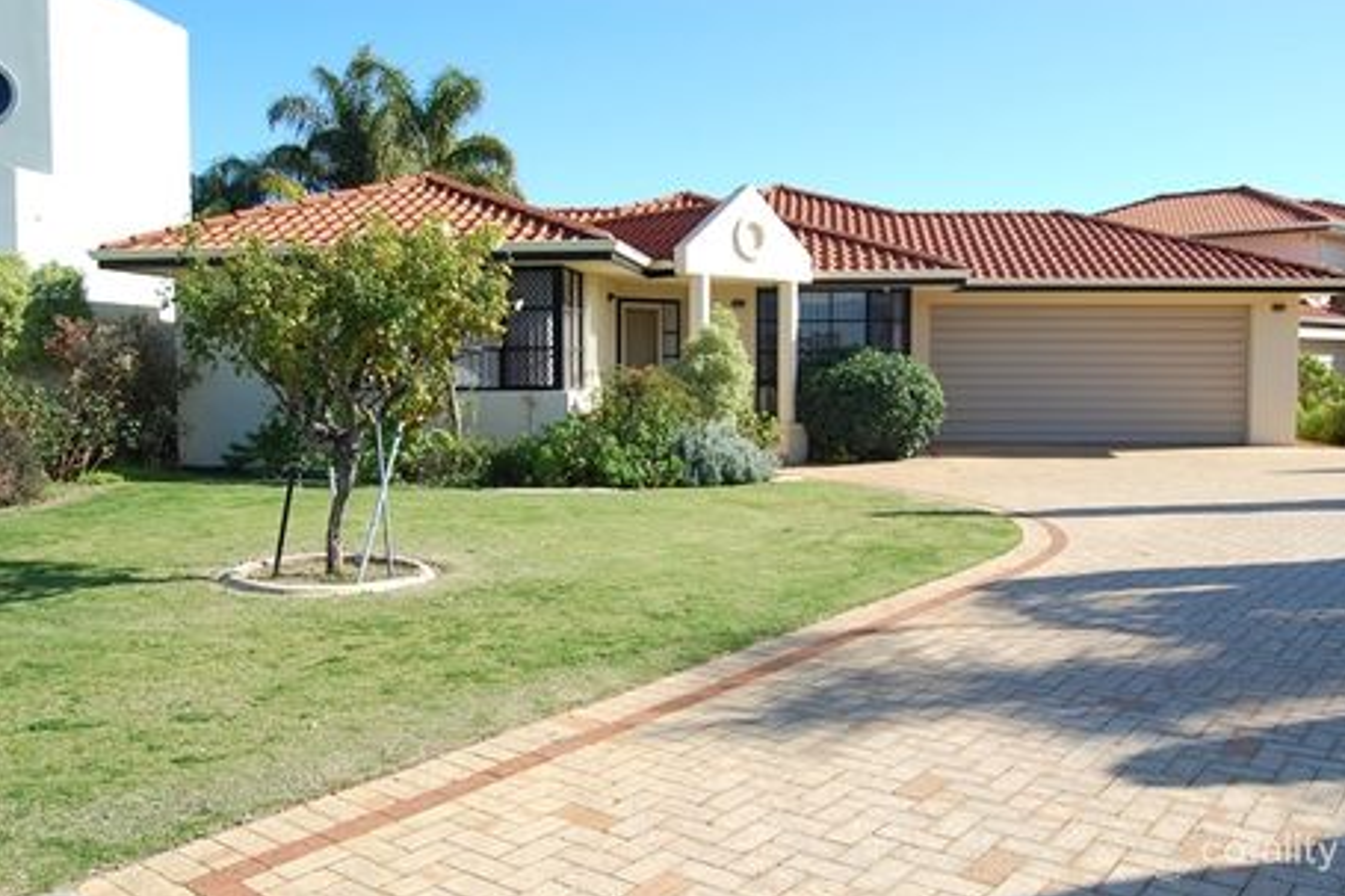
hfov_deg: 60.3
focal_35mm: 31
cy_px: 448
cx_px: 692
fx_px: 1158
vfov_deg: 42.3
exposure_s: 1/250
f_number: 10
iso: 220
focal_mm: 20
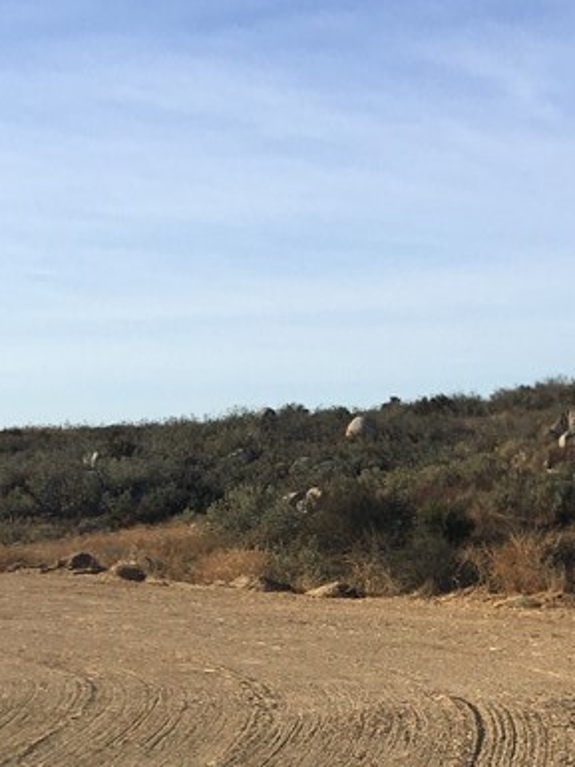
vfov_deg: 23.2
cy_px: 922
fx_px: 1707
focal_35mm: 77
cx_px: 320
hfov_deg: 19.1
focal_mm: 4.15
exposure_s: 1/1748
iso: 25
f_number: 2.2
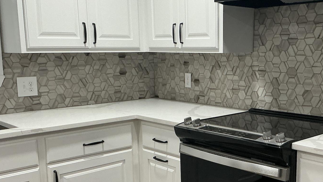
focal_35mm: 46
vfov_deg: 25.8
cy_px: 125
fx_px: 394
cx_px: 211
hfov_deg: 44.0
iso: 125
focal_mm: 3
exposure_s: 1/60
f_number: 1.8
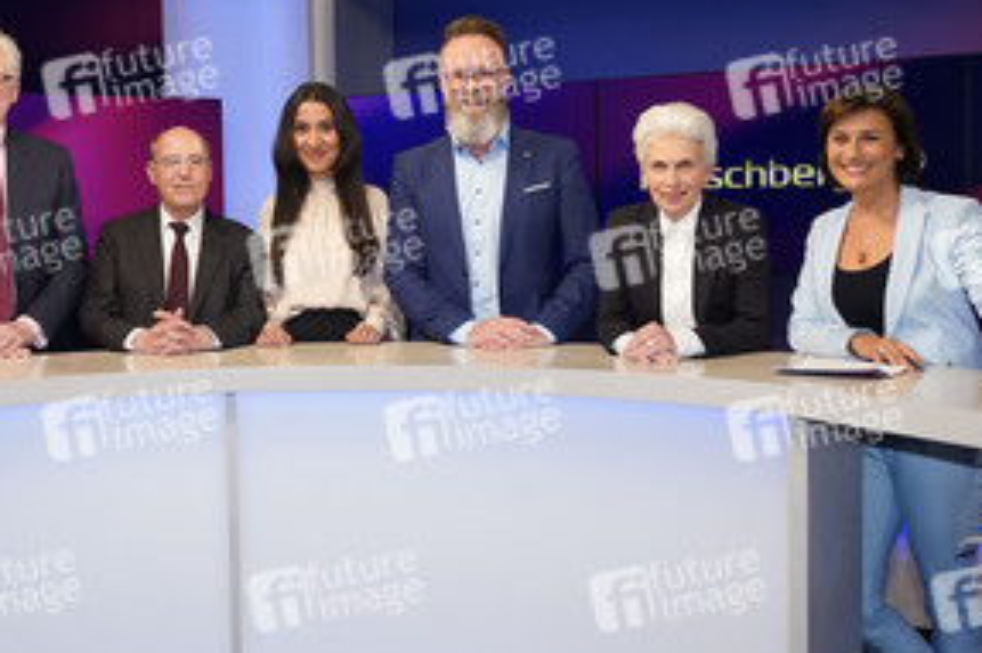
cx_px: 382
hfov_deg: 44.2
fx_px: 1199
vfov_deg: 30.5
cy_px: 335
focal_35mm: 44
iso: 2000
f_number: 5
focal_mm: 28
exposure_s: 1/160
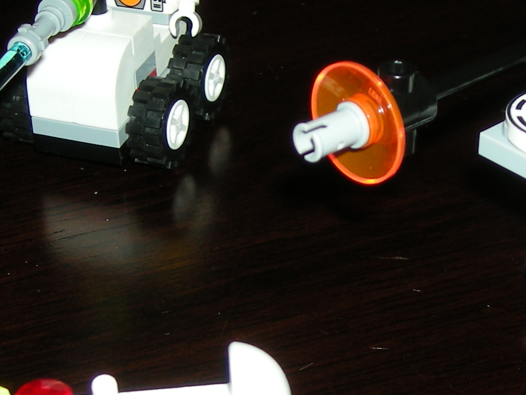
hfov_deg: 18.4
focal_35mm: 106
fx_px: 1611
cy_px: 230
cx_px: 397
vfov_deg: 14.0
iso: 50
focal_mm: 5.7
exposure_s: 1/60
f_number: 2.8
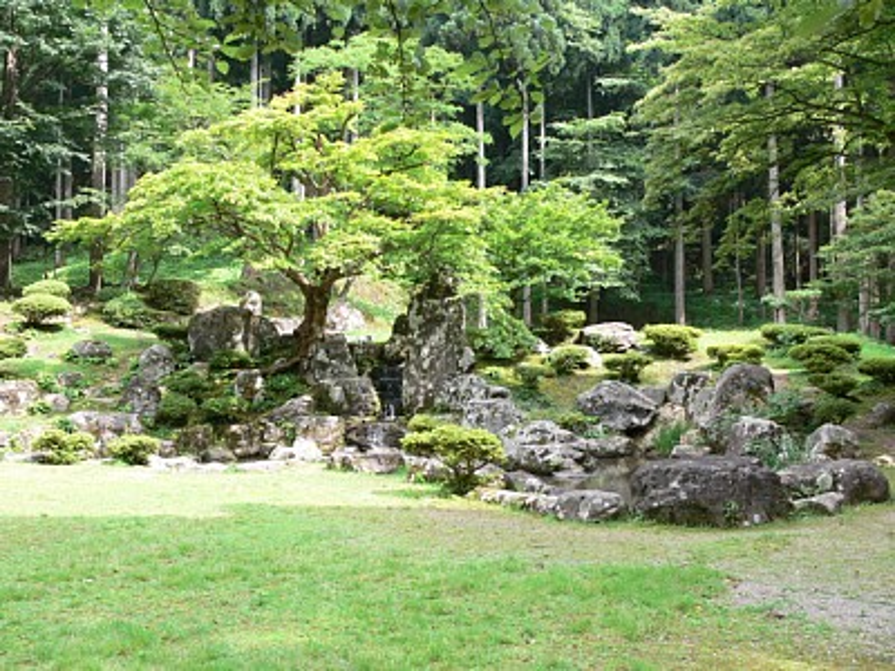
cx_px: 448
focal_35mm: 35
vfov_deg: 40.7
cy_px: 336
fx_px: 905
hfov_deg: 52.6
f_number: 4
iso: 80
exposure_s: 1/60
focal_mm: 7.4
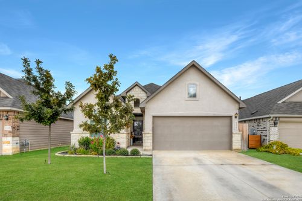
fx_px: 168
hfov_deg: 84.0
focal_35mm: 20
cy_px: 100
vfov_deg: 61.9
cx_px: 151
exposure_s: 1/90
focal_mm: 20
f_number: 22
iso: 400
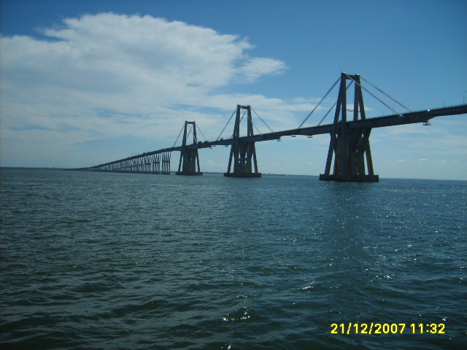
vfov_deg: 40.7
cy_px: 175
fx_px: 472
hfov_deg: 52.6
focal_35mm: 35
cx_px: 234
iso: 50
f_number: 7.1
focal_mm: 5.8
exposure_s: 1/500
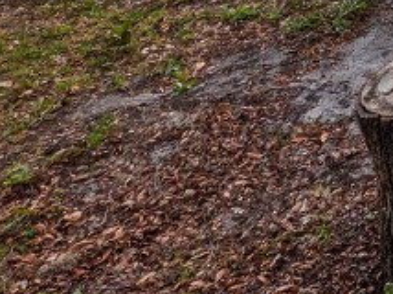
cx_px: 755
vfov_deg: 15.7
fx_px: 760
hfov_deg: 19.3
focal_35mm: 67
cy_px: -340
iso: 250
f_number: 7.1
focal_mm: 7
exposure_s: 1/60
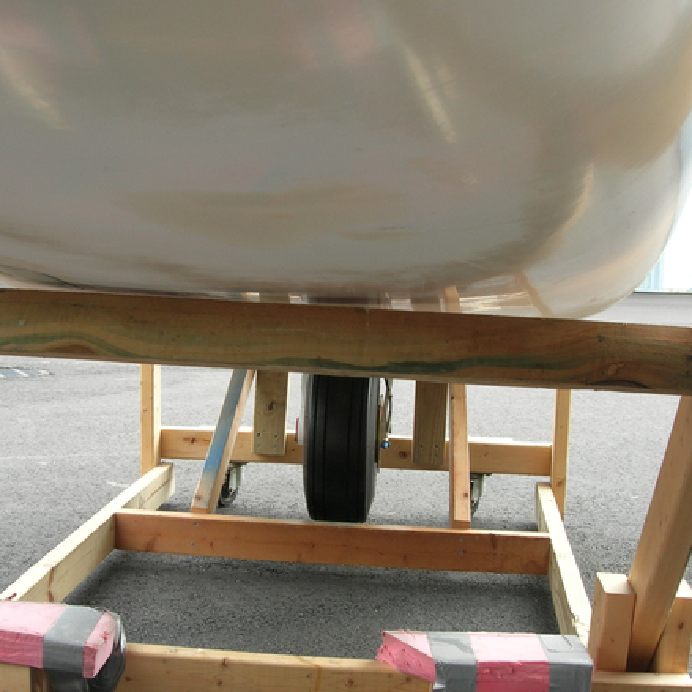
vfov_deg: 34.7
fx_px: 1108
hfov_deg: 34.6
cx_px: 295
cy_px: 352
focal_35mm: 49
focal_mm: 7.8
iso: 64
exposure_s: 1/65
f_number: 4.8
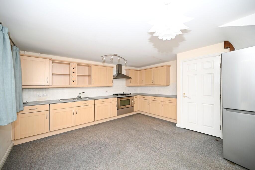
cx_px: 128
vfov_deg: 81.2
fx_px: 99
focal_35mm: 14
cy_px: 85
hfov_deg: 104.2
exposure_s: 1/60
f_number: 4
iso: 100
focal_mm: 14
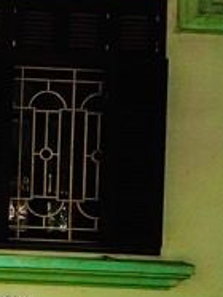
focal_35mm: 77
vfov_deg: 25.1
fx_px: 660
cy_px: 217
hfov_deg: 14.2
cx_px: -288
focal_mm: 2.22
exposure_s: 1/281
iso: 40
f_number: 2.2
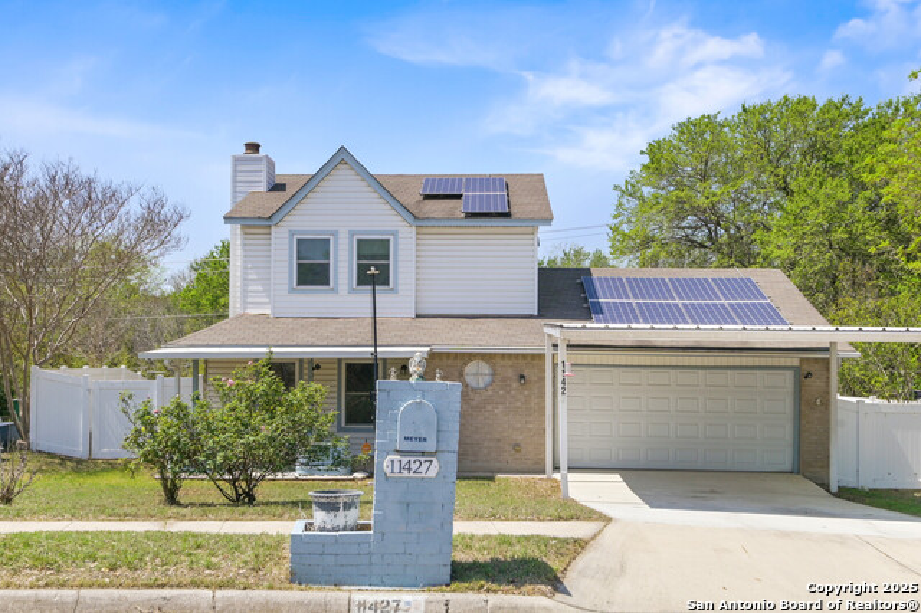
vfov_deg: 36.8
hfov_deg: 53.2
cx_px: 460
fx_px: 920
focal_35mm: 36
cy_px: 306
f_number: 14
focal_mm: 24
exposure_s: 1/60
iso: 160
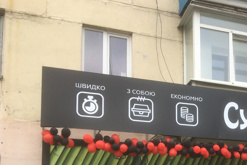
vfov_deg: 21.5
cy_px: 180
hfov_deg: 31.1
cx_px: 244
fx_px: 412
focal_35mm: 60
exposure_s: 1/159
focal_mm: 4.15
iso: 25
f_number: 2.2
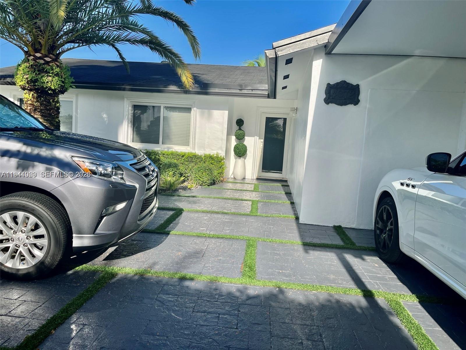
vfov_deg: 53.1
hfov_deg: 67.3
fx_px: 350
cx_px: 233
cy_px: 175
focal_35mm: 26
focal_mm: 5.1
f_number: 1.6
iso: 50
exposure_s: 1/2137
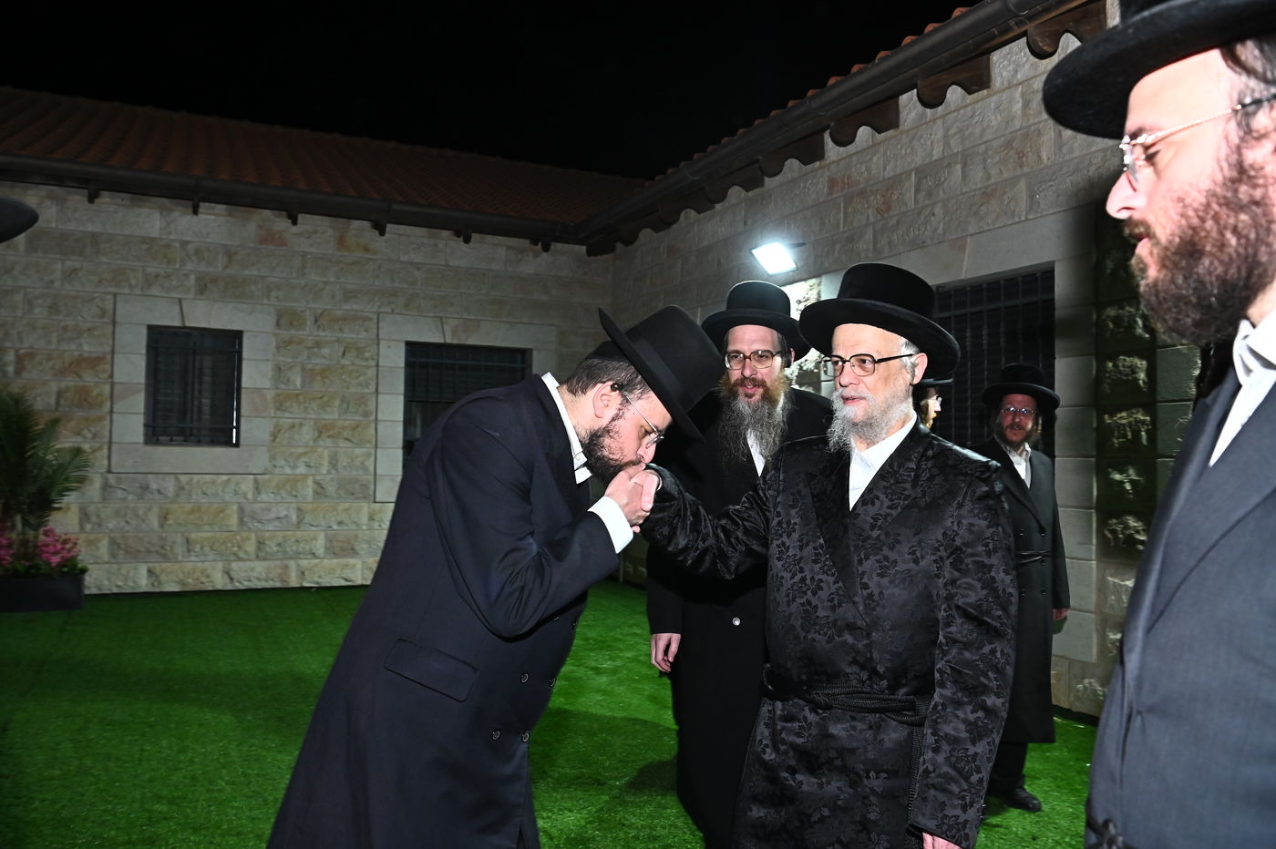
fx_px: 1027
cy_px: 424
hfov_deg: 63.7
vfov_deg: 44.9
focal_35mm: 29
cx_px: 638
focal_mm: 29
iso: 2500
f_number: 6.3
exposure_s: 1/200
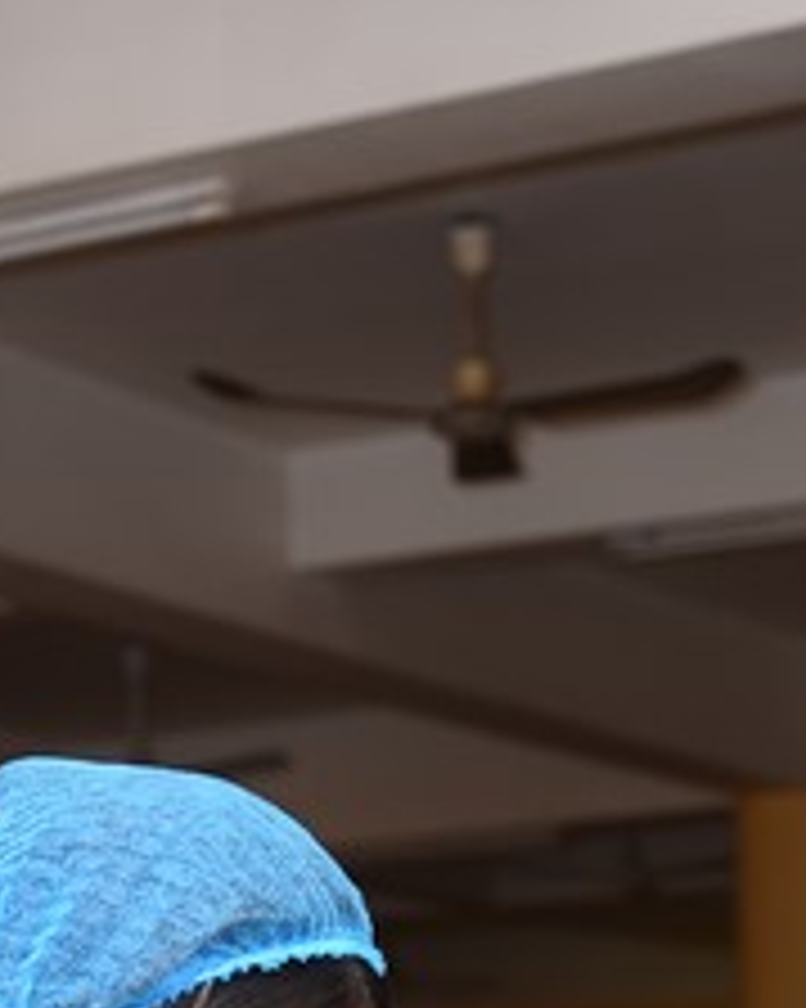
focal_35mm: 125
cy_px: 1436
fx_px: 3730
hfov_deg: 12.3
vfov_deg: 14.5
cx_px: 401
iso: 500
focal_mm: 46
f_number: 4
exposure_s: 1/200
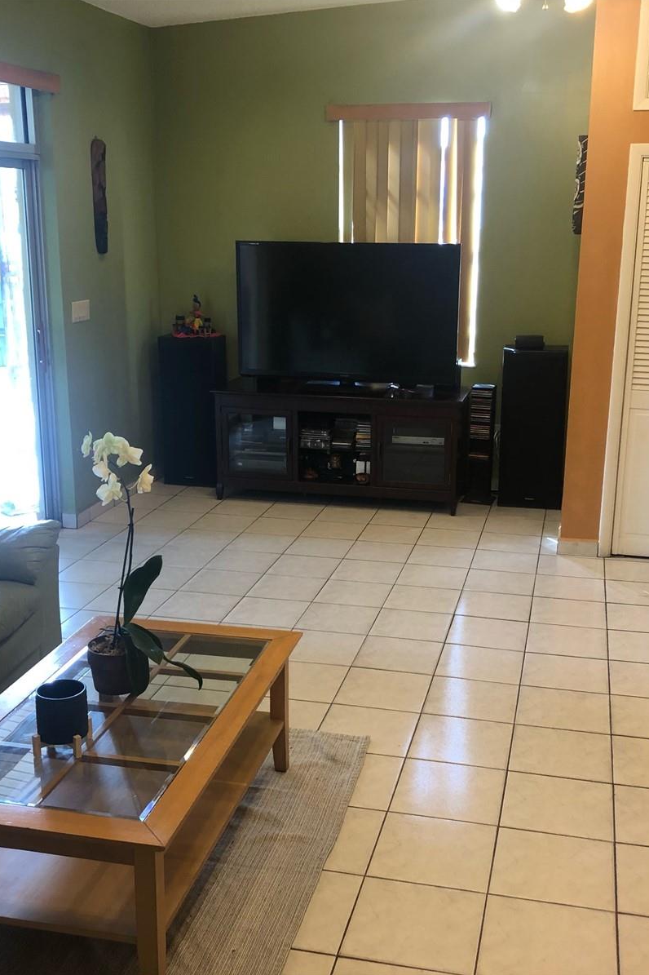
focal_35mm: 39
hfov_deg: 34.2
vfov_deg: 49.6
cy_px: 487
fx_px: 1055
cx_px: 333
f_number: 1.8
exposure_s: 1/20
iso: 40
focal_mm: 4
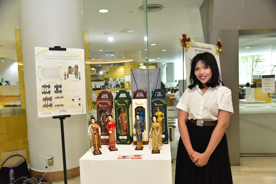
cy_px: 92
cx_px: 138
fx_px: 238
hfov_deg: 60.3
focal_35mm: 31
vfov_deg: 42.3
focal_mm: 31
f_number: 5
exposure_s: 1/100
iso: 3200
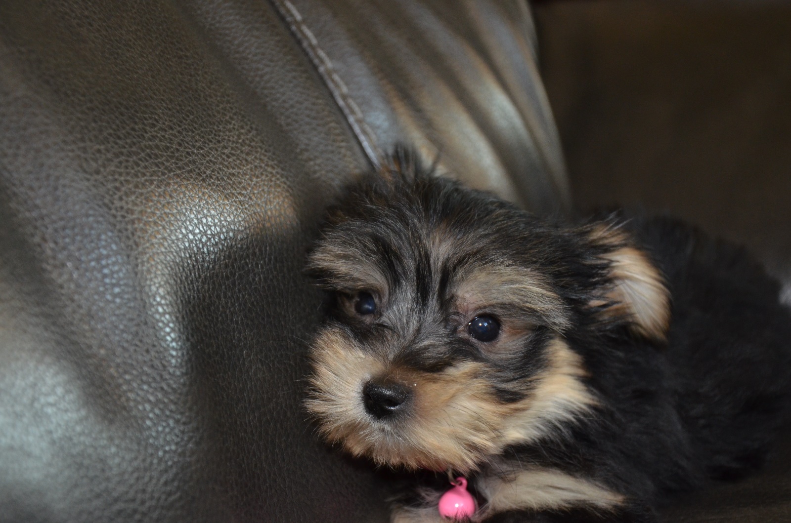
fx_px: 1480
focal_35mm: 68
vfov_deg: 20.1
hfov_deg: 29.9
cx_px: 396
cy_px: 262
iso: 800
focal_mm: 45
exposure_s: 1/60
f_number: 4.8
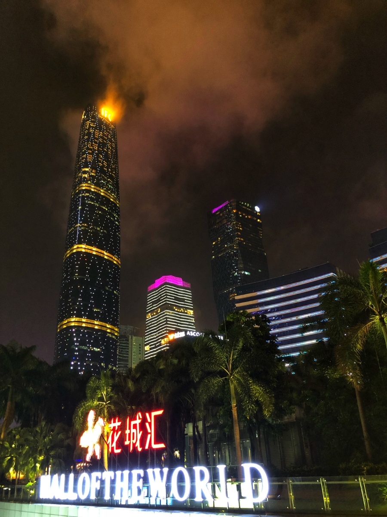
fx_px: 417
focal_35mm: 28
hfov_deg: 49.7
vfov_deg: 63.4
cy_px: 258
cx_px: 194
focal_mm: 3.99
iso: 100
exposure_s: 1/4
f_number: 1.8
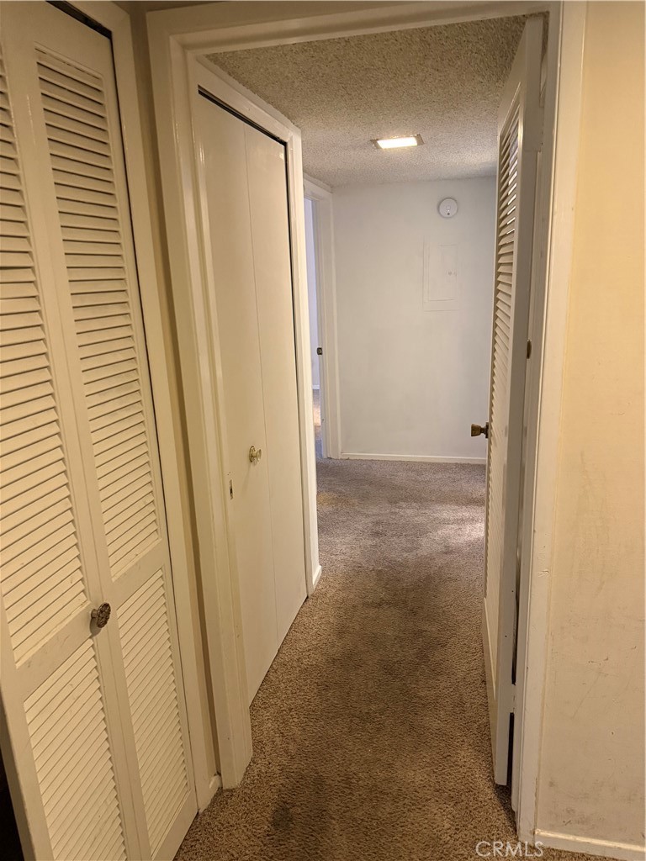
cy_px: 430
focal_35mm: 24
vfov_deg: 71.6
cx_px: 323
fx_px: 597
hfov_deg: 56.8
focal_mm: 6.76
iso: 800
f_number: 1.78
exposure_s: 1/60
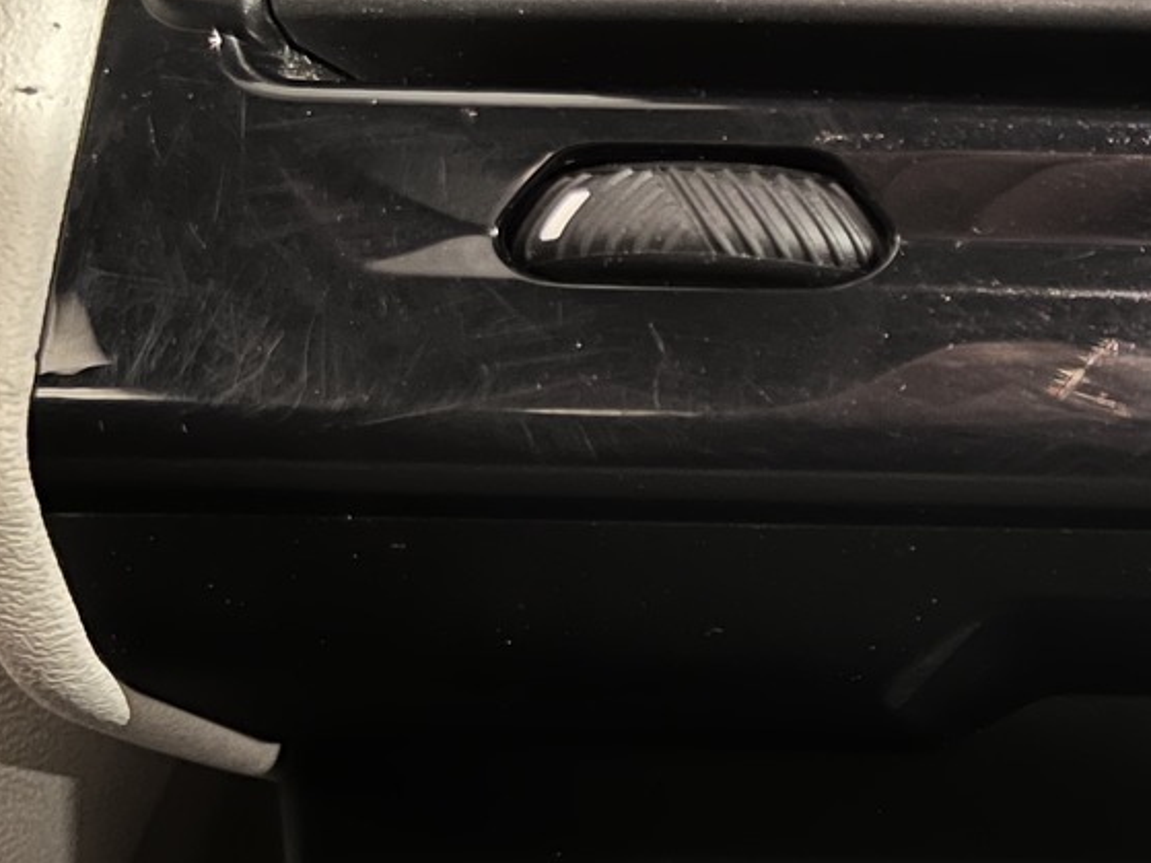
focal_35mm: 67
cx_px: 1468
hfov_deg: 25.3
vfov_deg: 21.9
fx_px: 2227
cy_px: 428
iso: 500
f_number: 1.6
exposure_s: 1/10
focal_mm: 5.1
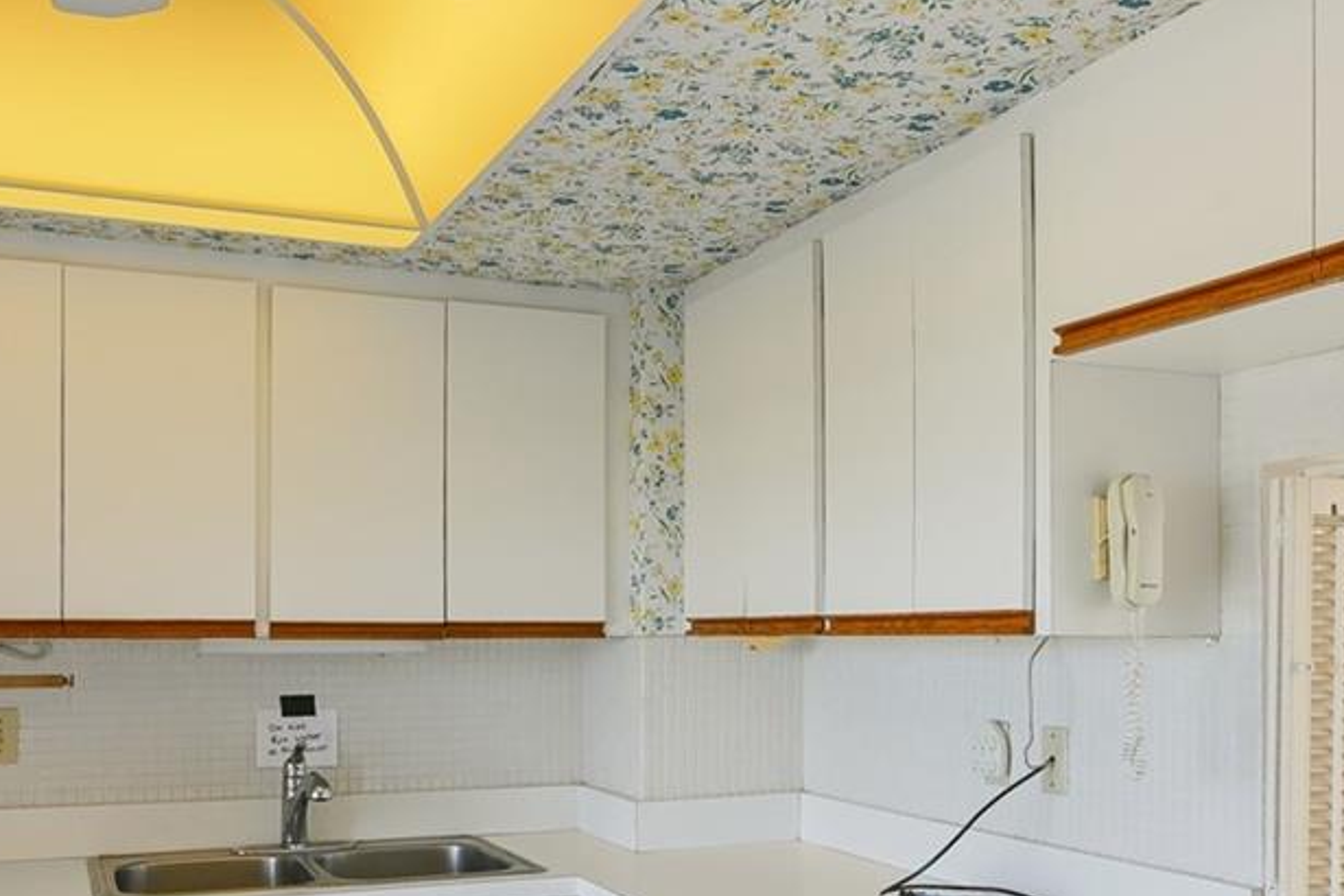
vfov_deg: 33.5
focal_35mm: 39
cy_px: 673
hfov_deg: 49.6
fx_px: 1456
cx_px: 664
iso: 160
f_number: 11
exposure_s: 1/10
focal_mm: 15
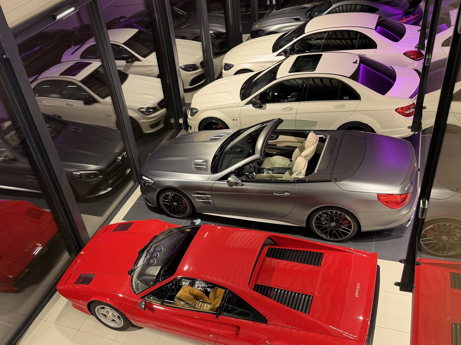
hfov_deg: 54.5
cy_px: 219
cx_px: 162
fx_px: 439
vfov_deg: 42.6
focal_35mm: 33
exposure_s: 1/50
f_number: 1.78
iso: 160
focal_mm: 6.76
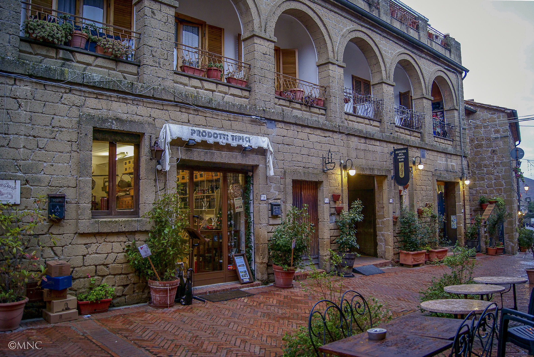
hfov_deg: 67.3
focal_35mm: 27
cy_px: 178
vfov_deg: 48.0
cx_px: 267
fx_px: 401
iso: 400
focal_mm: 18
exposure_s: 1/25
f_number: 3.5
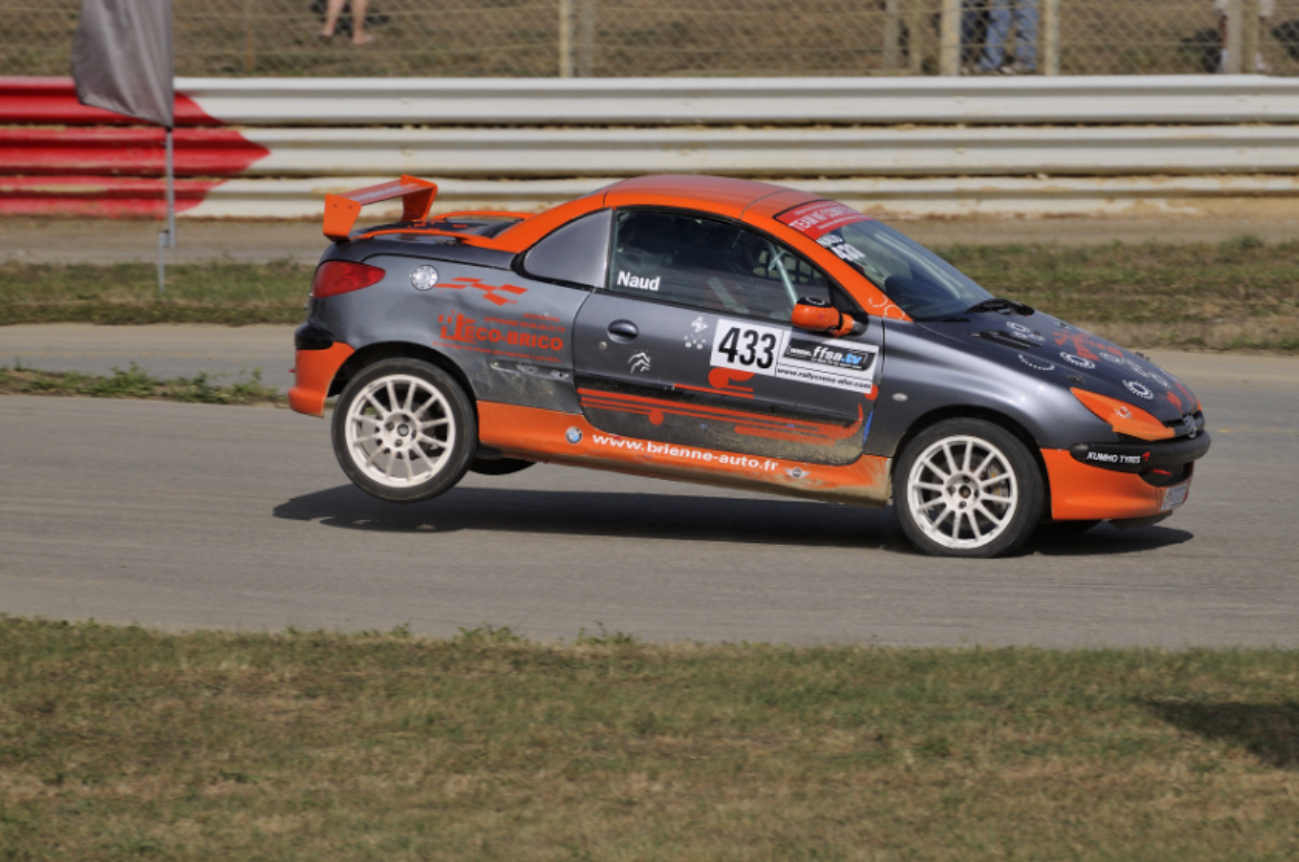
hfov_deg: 3.9
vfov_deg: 2.6
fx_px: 19307
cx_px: 753
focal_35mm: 536
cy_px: 350
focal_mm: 300
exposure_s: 1/1000
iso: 200
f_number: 6.3
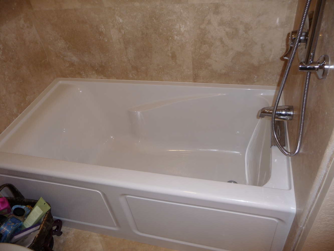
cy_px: 126
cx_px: 167
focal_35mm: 28
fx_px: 270
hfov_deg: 63.4
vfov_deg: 49.8
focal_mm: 4.7
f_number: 3.3
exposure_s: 1/30
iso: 100
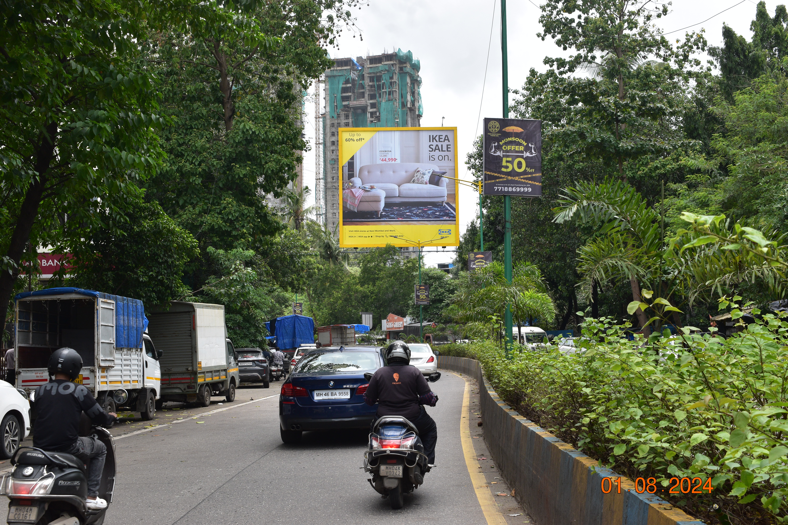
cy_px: 262
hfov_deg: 41.1
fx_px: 1051
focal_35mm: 48
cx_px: 394
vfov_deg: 28.1
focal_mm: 32
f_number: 11
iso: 400
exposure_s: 1/320
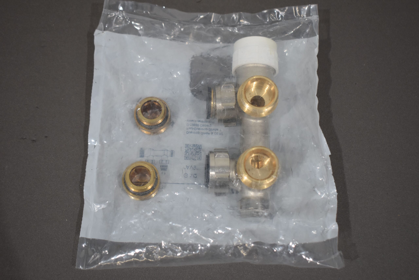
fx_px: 611
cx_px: 210
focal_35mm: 52
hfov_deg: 37.8
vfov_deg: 25.8
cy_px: 140
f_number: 4.5
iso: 720
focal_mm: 35
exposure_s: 1/250
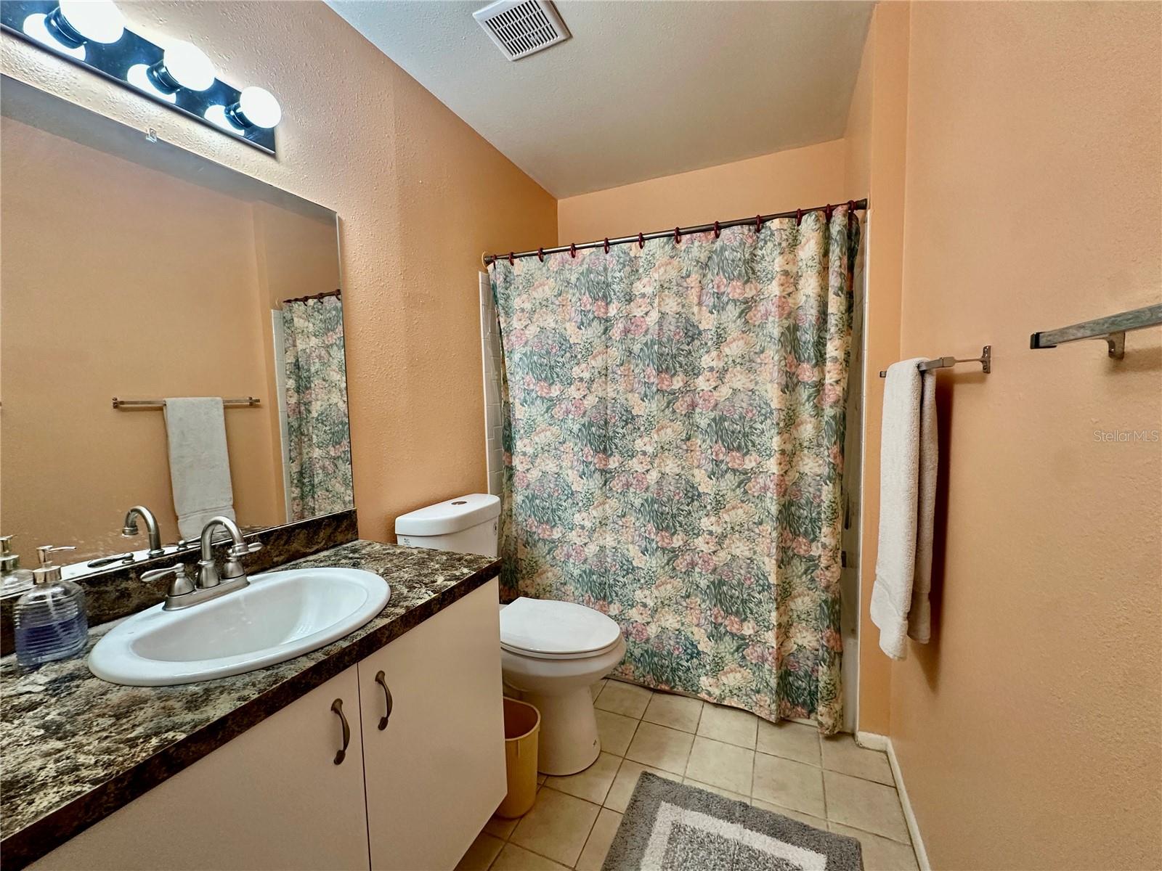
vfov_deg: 85.7
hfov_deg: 102.1
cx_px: 581
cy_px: 436
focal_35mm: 14
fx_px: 470
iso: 200
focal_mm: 2.22
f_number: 2.2
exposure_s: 1/120
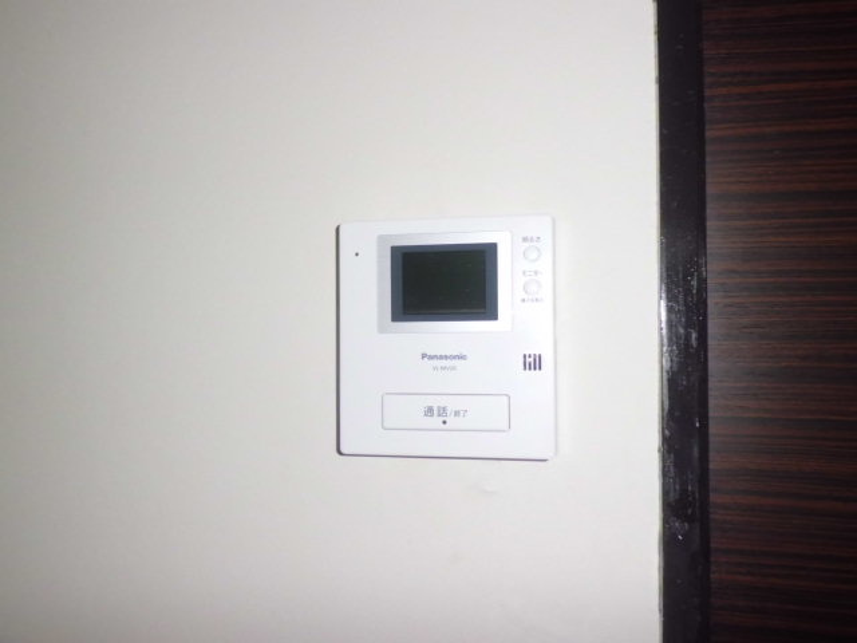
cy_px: 322
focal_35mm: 26
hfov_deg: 67.3
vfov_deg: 53.1
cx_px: 428
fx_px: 644
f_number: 2.8
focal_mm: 4.7
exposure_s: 1/60
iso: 64
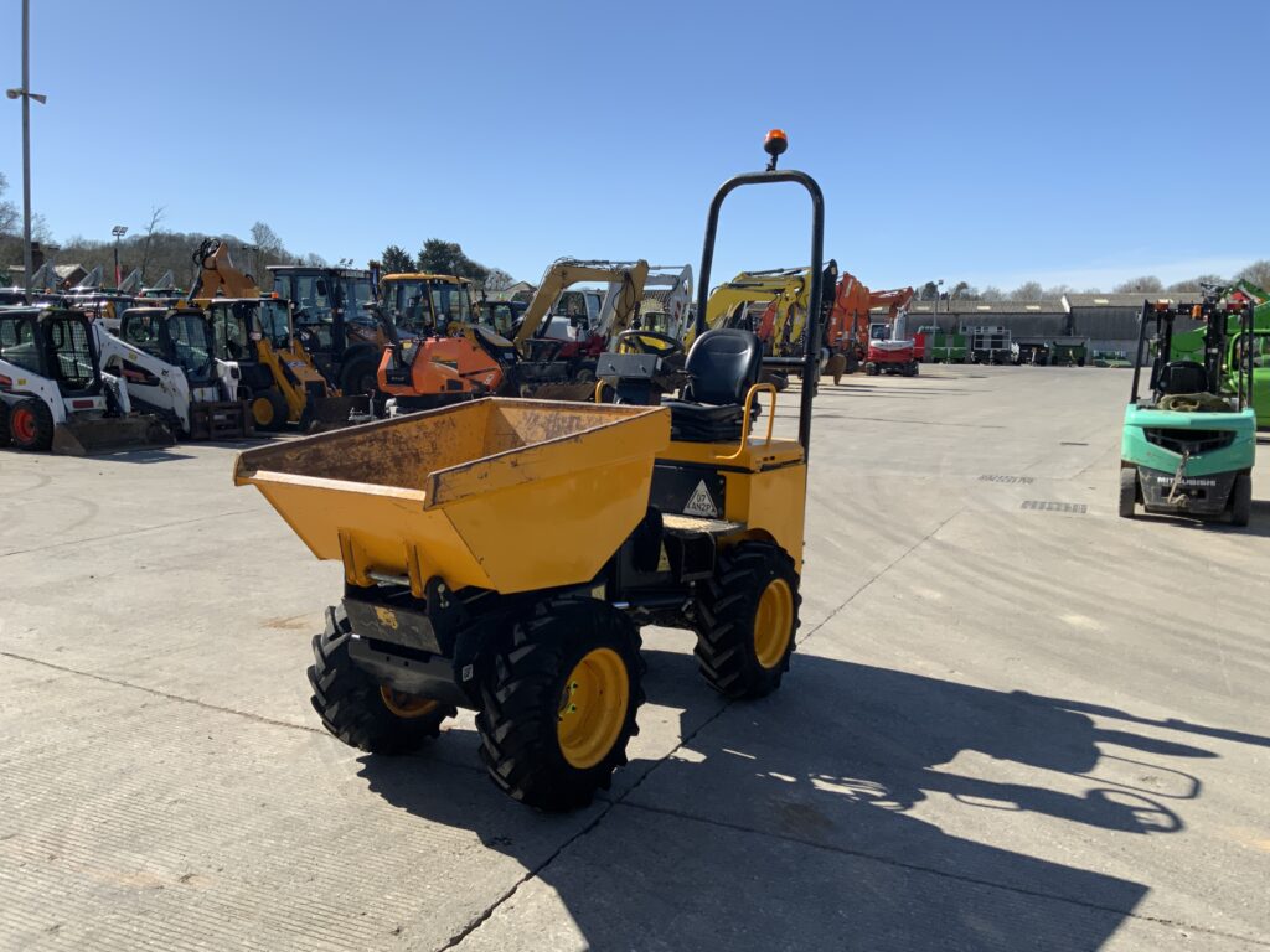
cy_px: 476
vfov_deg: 48.2
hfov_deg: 61.7
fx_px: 1064
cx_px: 635
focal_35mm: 29
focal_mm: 3
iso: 16
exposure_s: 1/1912
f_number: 1.8
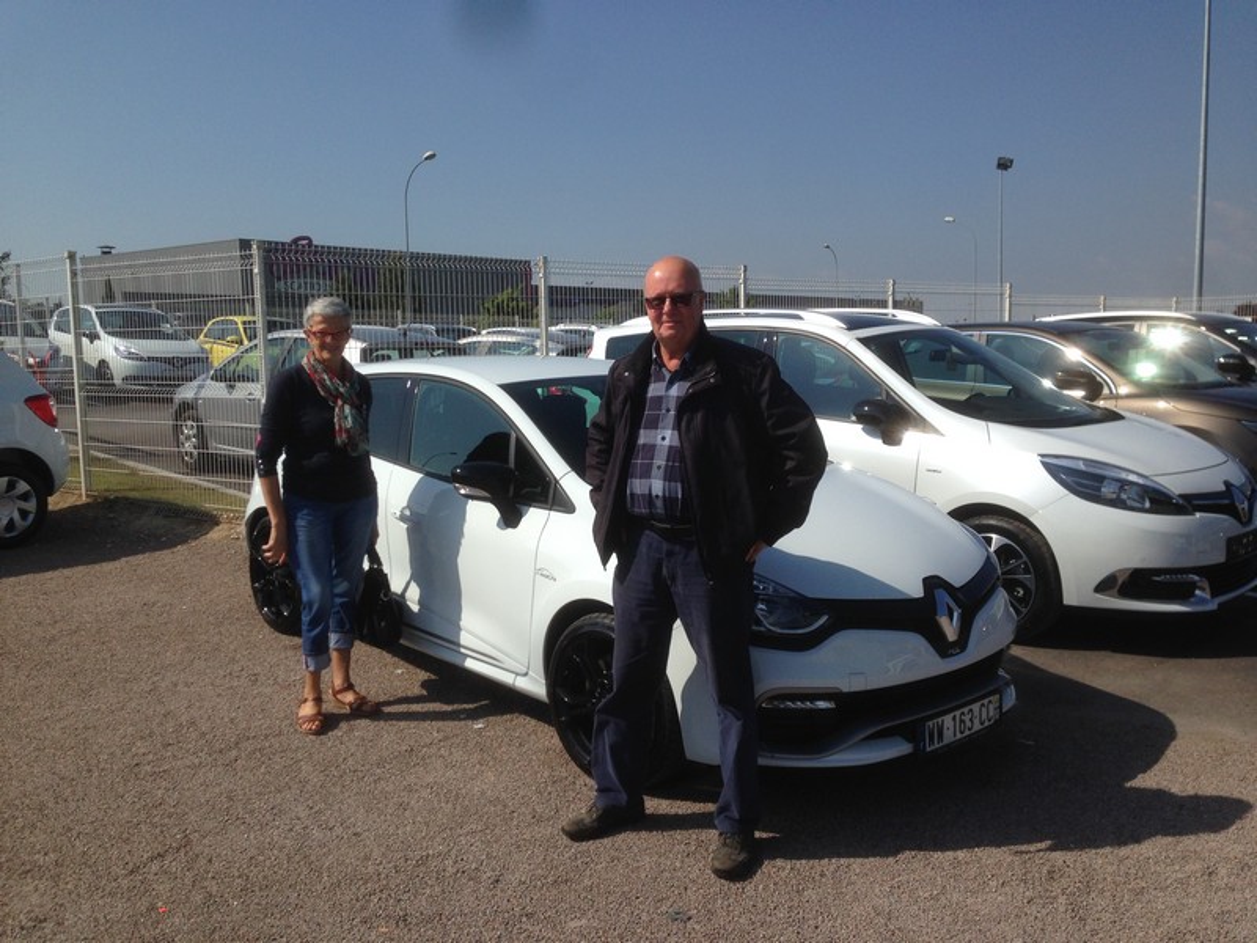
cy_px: 472
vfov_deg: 42.9
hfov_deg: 55.4
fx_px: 1198
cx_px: 628
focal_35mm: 33
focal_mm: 4.12
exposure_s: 1/2710
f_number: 2.4
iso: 50
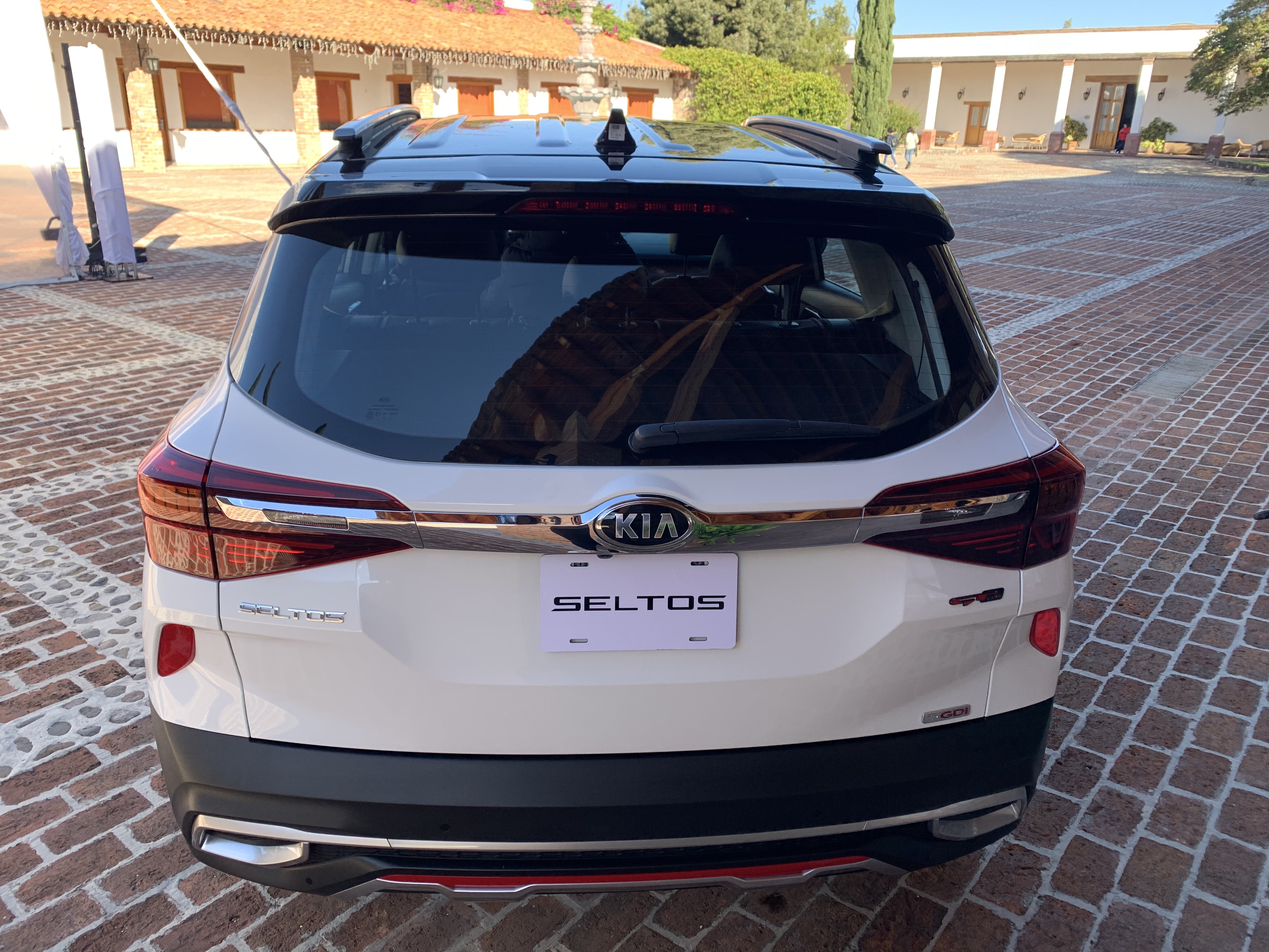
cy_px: 476
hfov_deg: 67.3
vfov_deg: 53.1
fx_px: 953
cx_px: 634
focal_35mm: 26
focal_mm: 4.25
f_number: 1.8
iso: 25
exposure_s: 1/283
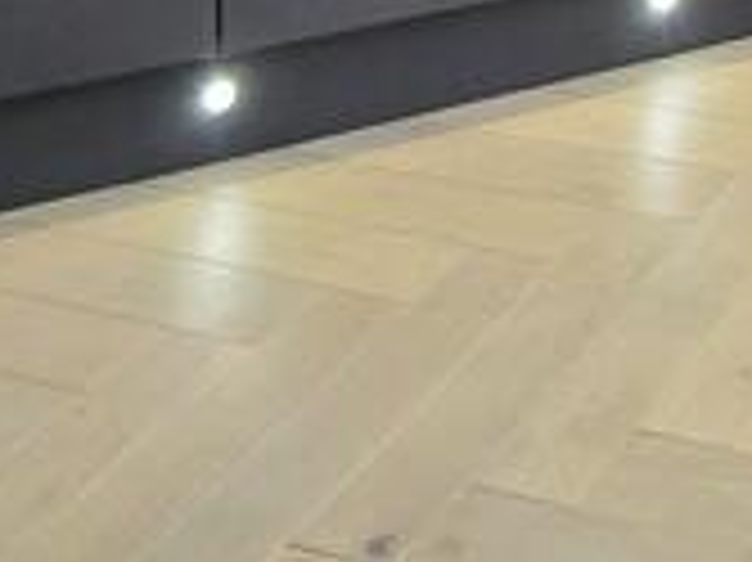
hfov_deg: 21.6
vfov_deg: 13.3
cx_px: 1076
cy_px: -836
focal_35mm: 78
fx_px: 1693
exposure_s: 1/50.3
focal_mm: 2.2
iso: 125
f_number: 2.2
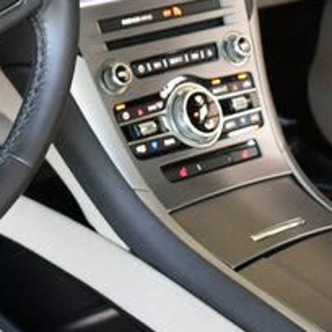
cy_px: 46
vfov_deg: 13.5
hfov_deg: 13.2
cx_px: -90
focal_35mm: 128
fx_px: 1389
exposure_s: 1/200
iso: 800
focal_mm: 24
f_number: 3.8
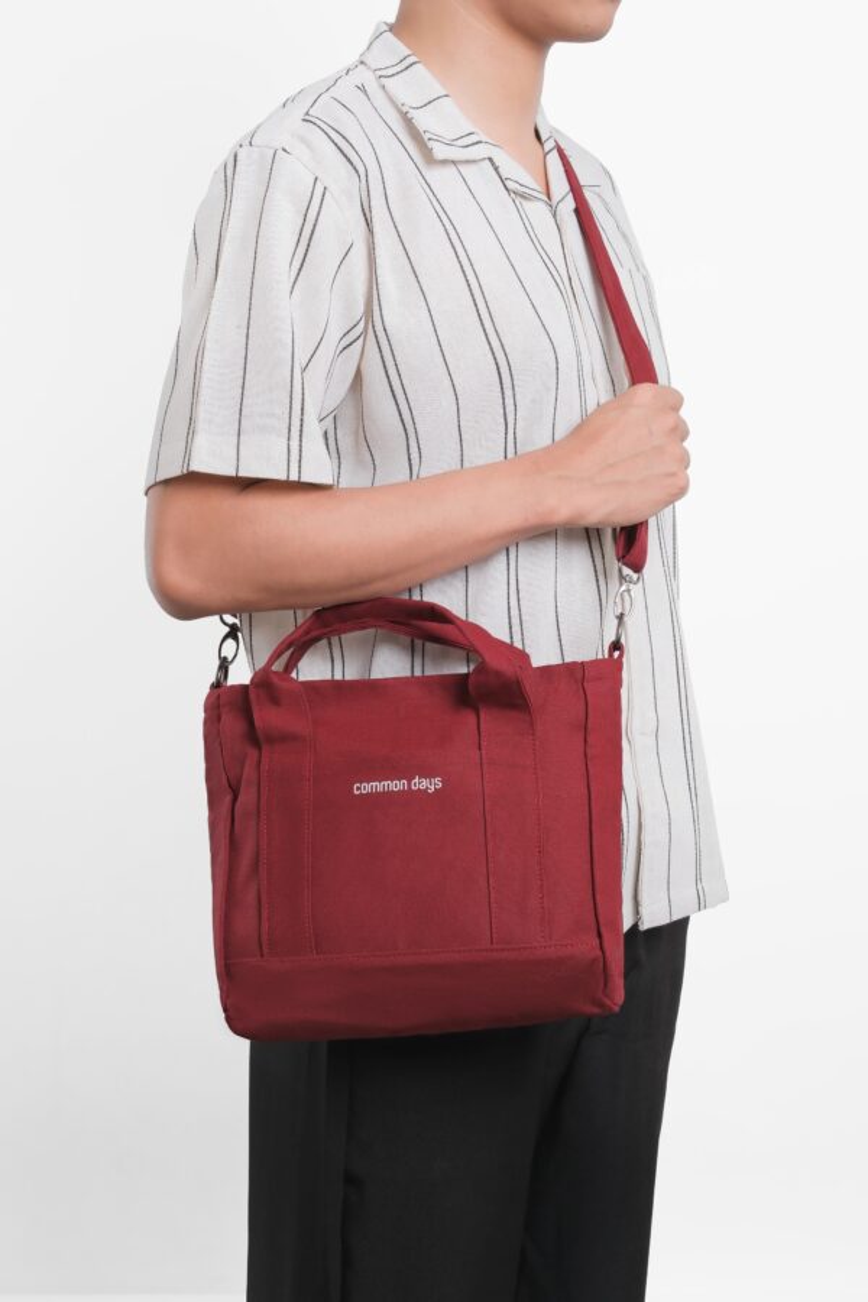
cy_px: 651
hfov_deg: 27.0
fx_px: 1808
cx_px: 434
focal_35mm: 50
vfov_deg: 39.6
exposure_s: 1/160
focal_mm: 33
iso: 250
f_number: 8
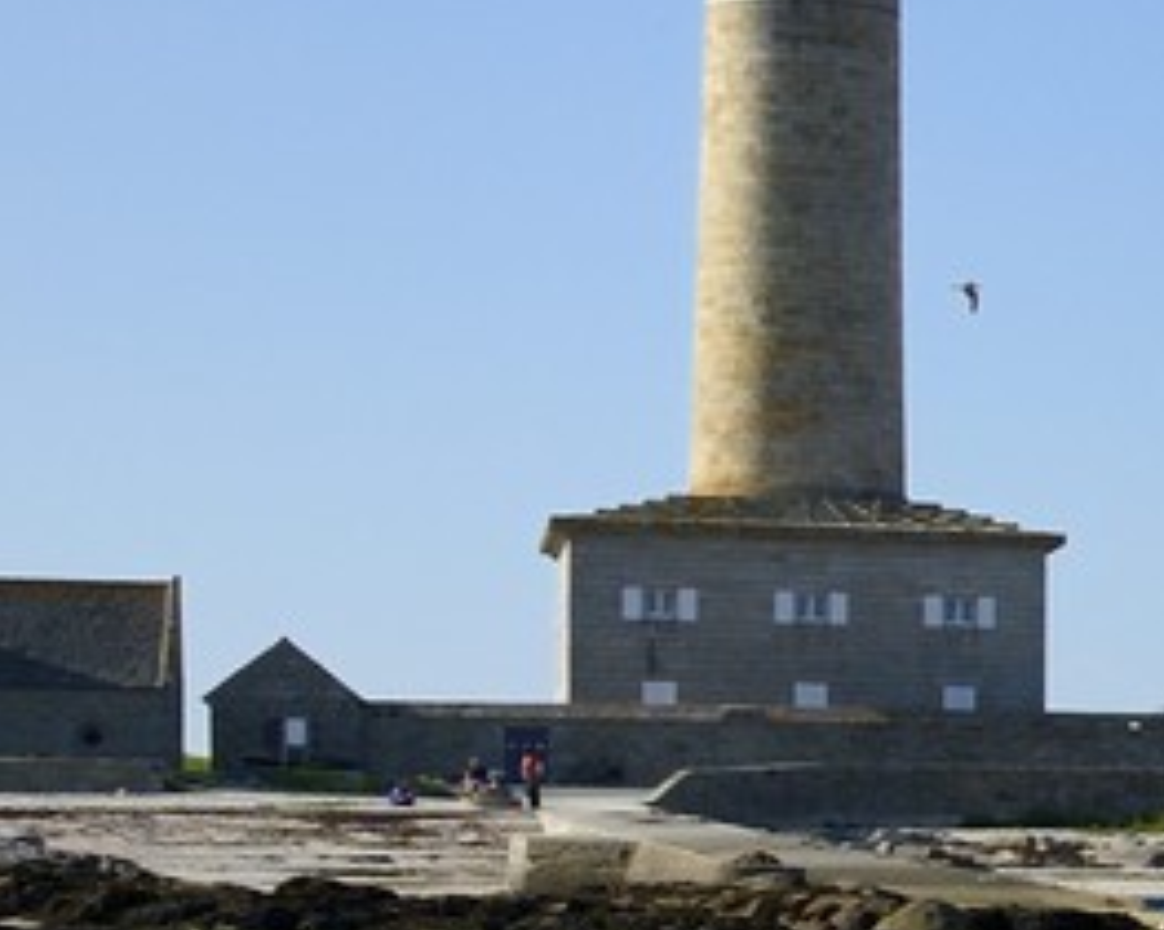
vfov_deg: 11.2
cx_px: 3532
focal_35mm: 137
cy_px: 912
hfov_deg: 10.2
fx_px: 4716
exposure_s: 1/320
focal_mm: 24
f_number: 13
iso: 200
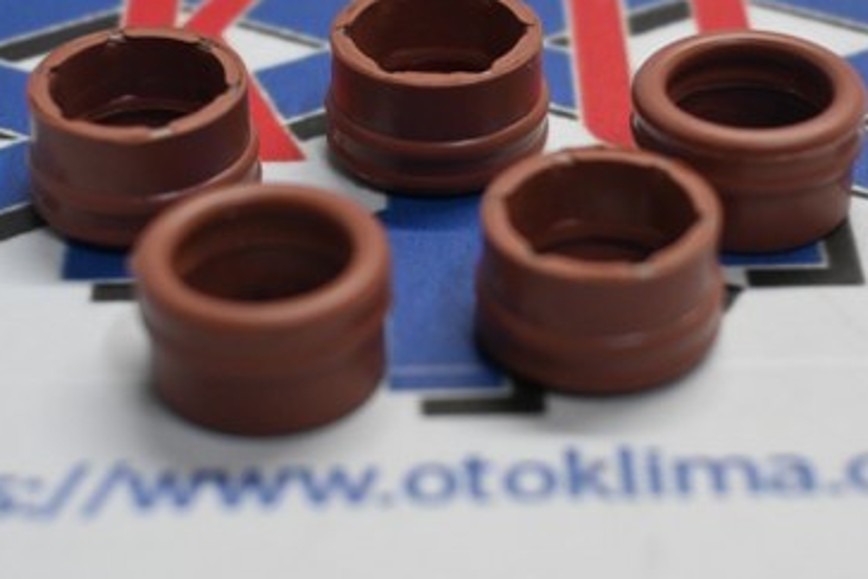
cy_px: 169
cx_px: 479
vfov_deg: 14.5
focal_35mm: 94
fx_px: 2267
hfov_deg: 21.7
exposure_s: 1/125
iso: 1600
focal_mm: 38
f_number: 5.6
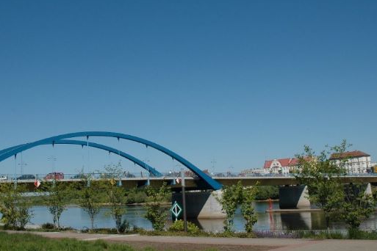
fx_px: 471
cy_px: 109
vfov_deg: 29.8
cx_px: 162
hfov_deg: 43.5
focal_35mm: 45
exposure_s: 1/500
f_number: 11
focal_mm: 22
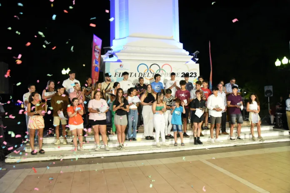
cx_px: 145
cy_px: 96
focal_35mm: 27
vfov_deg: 47.9
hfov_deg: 67.4
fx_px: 217
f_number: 5
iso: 4000
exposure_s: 1/160
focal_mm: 27
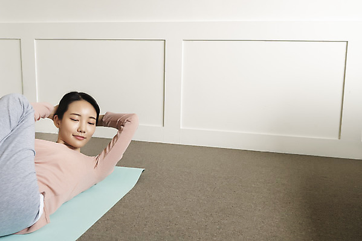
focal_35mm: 36
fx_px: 362
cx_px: 181
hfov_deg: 53.1
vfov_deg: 36.9
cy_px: 120
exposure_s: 1/125
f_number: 5
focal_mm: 36
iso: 400
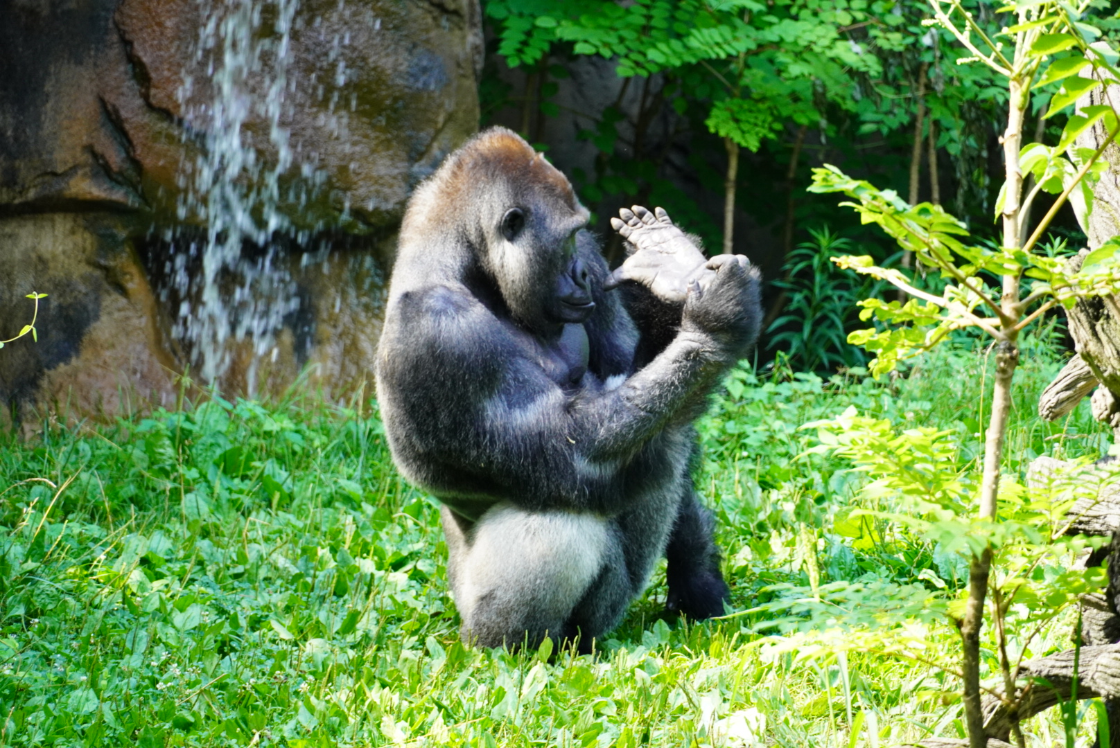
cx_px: 560
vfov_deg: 6.8
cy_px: 374
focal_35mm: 202
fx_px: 6304
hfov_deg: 10.2
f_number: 5.6
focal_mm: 135
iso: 1250
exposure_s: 1/250
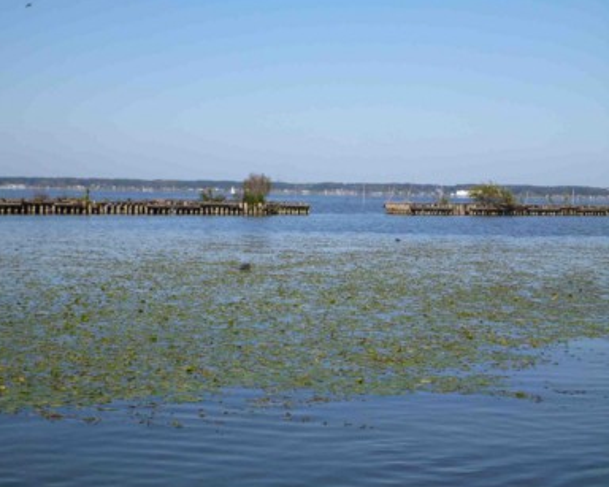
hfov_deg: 26.7
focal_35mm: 71
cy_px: 263
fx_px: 1279
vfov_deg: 21.5
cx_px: 255
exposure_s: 1/400
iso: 100
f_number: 5.2
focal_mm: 11
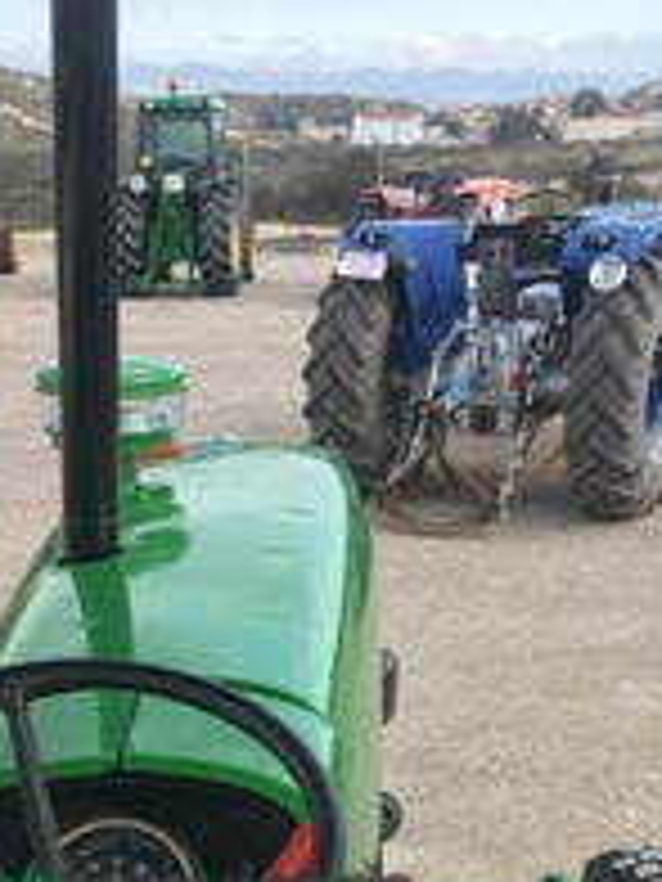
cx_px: 182
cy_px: 886
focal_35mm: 61
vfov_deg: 29.5
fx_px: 1555
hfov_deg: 23.8
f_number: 2.2
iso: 25
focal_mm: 4.15
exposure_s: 1/209
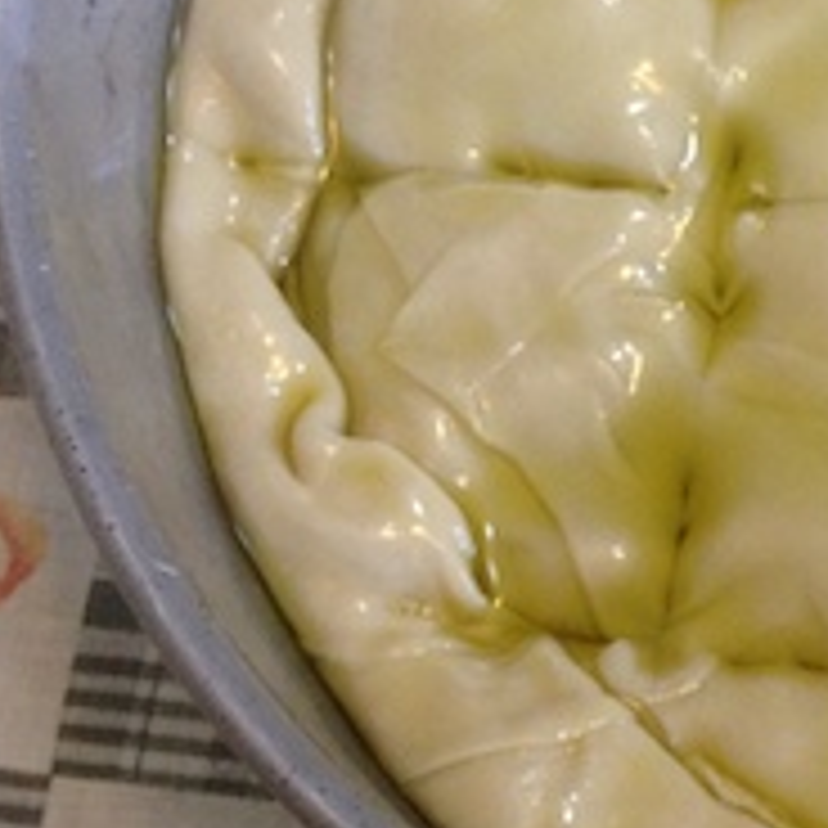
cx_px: 1224
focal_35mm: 101
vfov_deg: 17.1
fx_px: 2733
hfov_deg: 15.9
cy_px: 166
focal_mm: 4.28
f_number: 2.4
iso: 160
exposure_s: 1/20
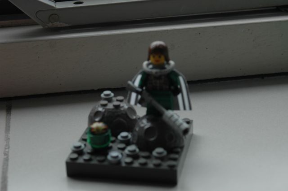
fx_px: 672
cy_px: 96
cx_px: 144
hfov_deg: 24.2
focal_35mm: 84
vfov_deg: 16.2
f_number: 7.1
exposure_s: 1/200
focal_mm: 56
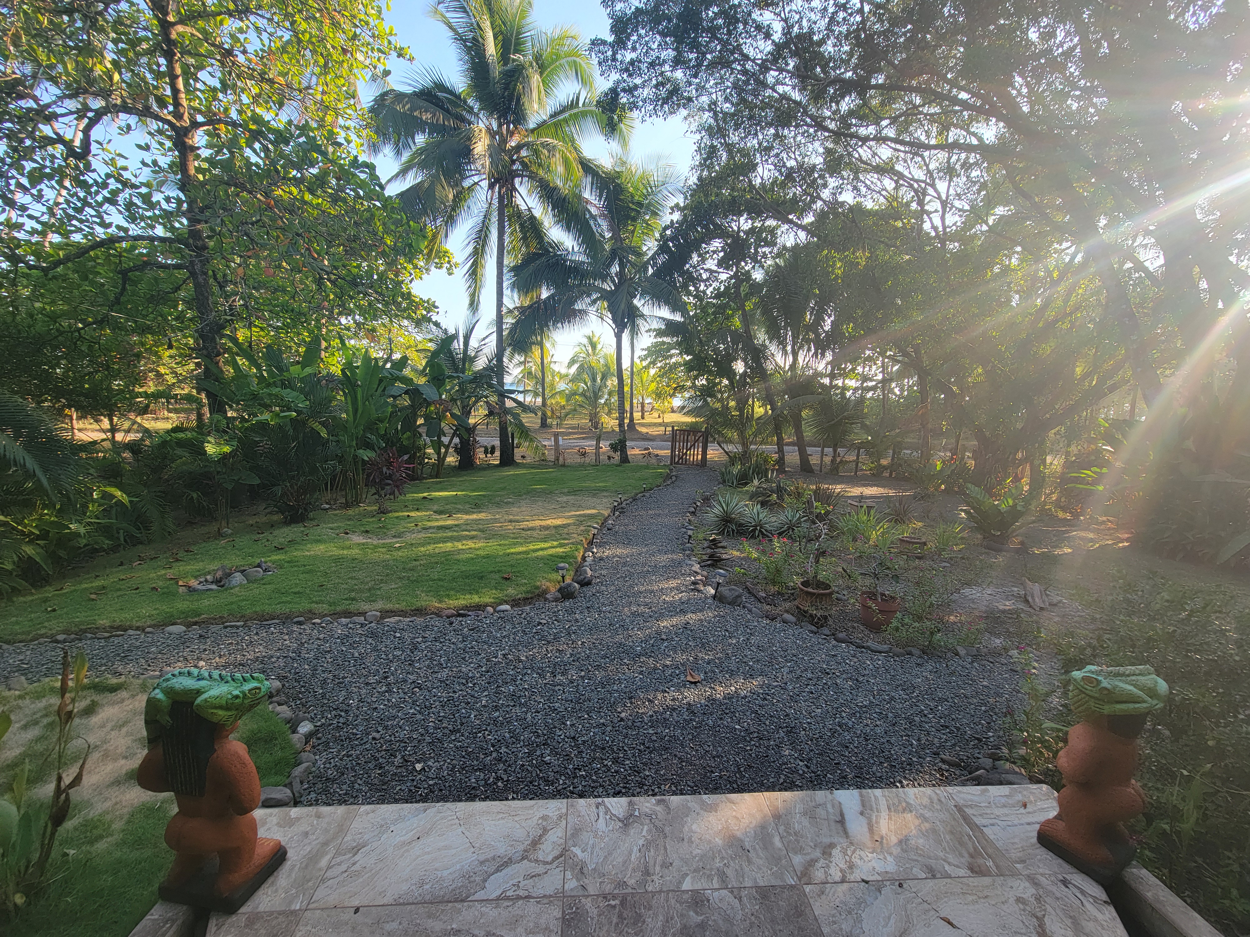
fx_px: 469
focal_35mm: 13
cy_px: 468
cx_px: 625
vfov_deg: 89.9
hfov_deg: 106.2
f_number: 2.2
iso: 50
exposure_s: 1/263
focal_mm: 2.2
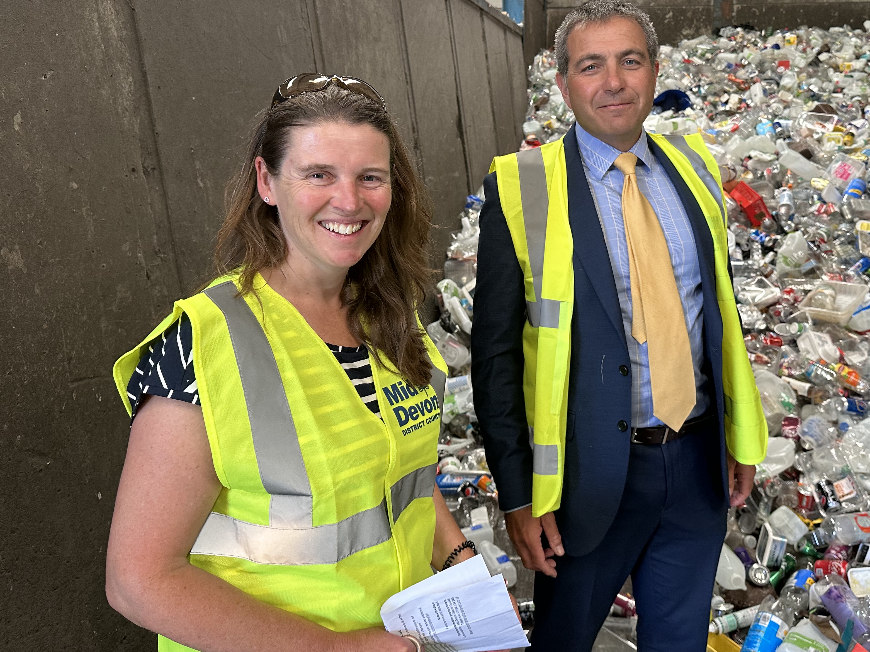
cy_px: 253
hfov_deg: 57.8
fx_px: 779
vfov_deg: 45.1
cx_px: 534
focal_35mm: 31
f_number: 1.78
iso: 200
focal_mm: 6.86
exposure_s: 1/121
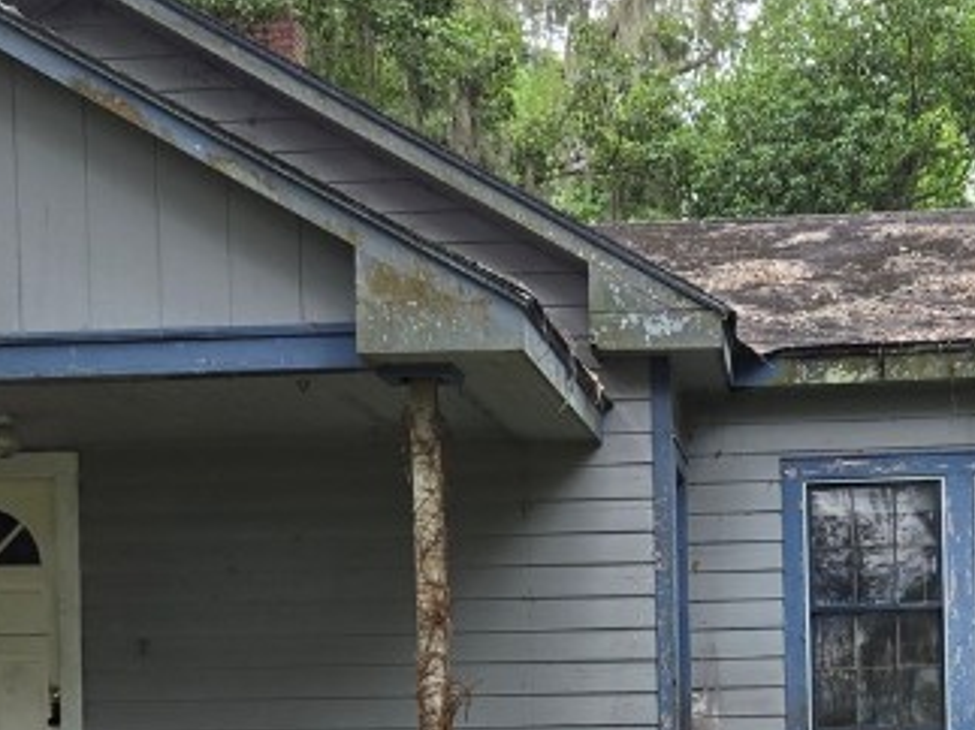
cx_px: 658
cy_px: 763
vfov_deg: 19.5
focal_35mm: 73
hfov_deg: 26.5
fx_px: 2055
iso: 25
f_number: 1.8
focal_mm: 5.4
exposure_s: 1/269
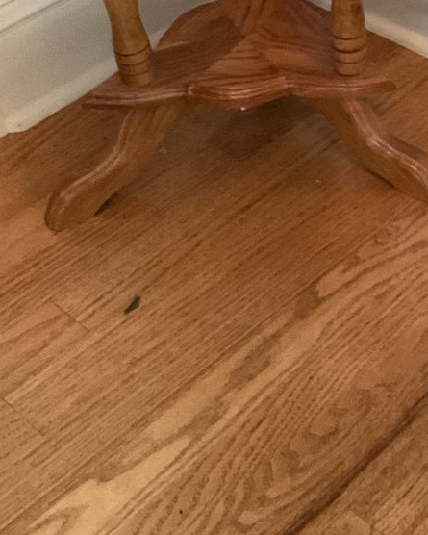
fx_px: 1219
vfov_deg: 23.9
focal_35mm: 77
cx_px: 416
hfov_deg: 19.4
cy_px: 28
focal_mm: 3
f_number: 1.8
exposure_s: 1/30
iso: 500
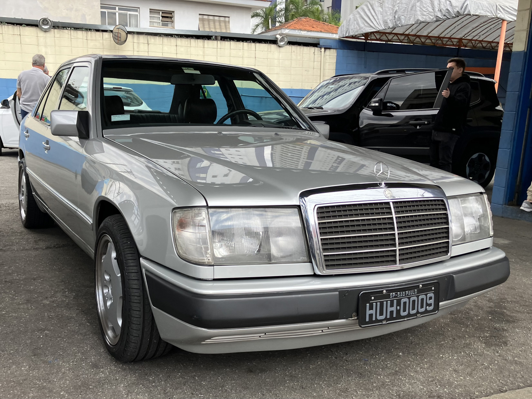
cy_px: 200
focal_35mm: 28
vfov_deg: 49.7
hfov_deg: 63.5
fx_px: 430
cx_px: 266
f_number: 1.8
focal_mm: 3.99
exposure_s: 1/371
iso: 32
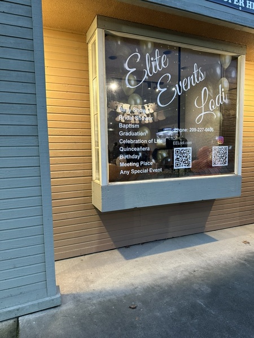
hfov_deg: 56.8
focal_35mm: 24
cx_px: 127
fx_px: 235
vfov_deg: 71.6
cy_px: 169
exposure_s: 1/60
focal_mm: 6.86
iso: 250
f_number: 1.78
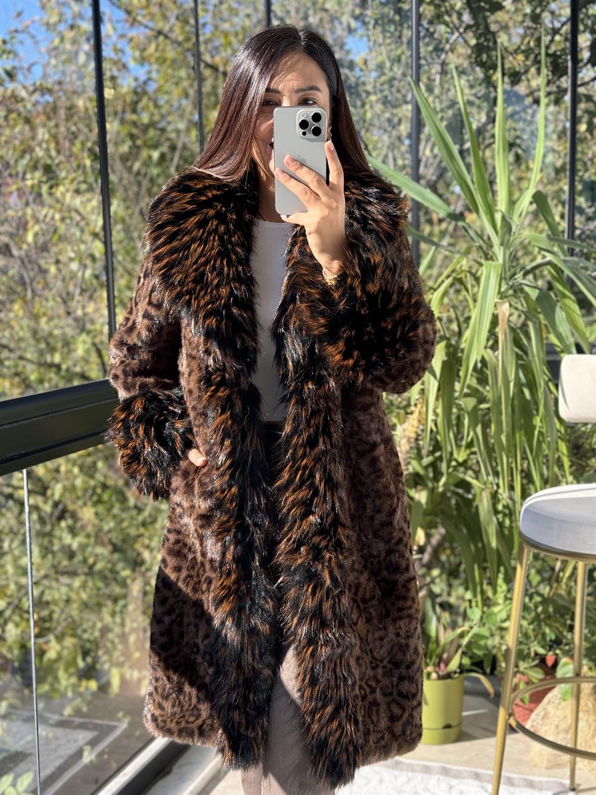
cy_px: 398
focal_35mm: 48
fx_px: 1102
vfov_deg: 39.7
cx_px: 298
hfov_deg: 30.3
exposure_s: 1/425
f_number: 1.78
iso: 64
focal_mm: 6.76
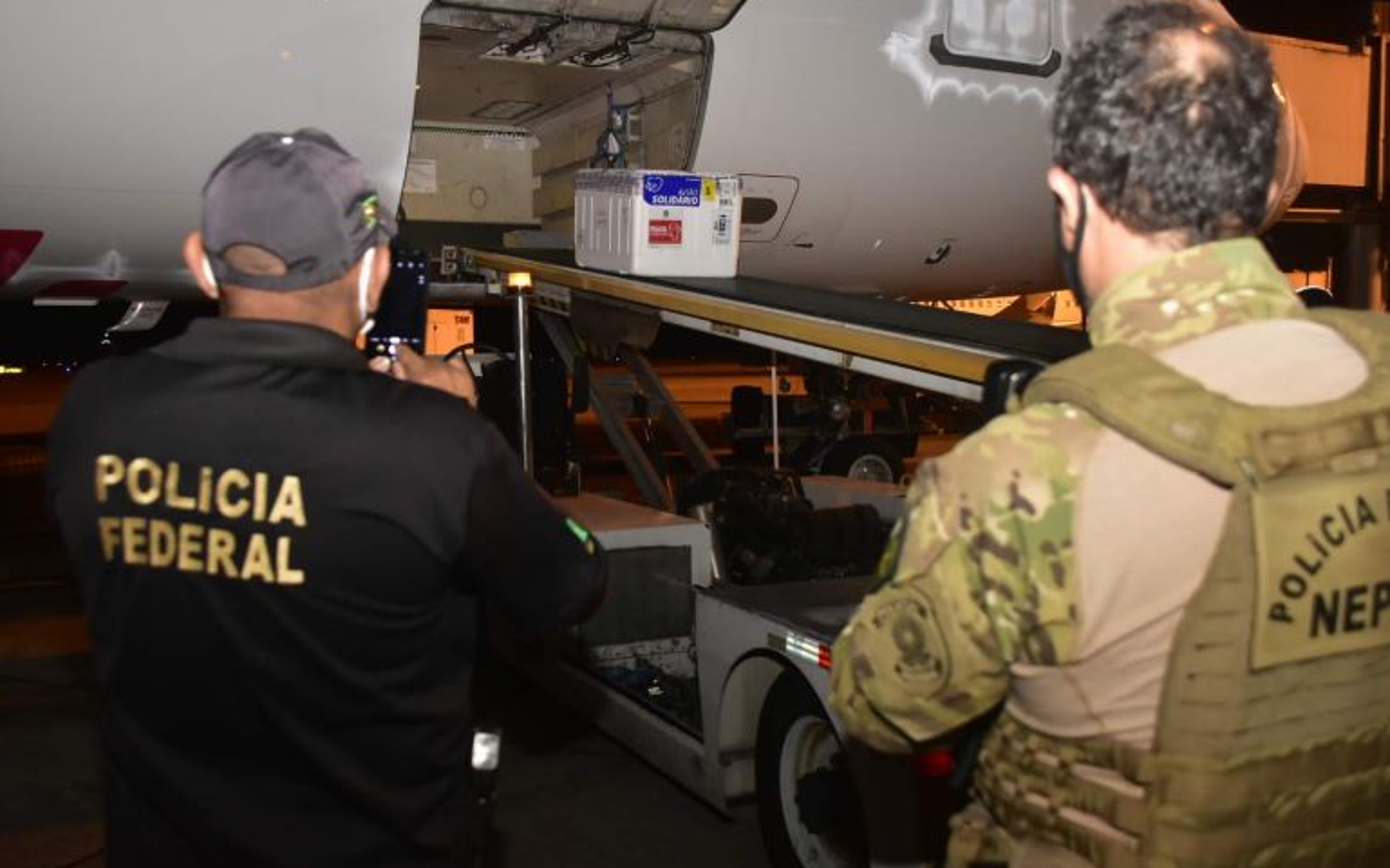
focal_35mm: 35
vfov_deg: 36.2
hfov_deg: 55.3
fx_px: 1325
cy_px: 448
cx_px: 689
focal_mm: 22
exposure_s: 1/60
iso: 1600
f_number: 3.8
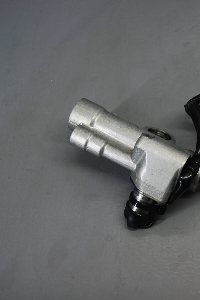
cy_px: 150
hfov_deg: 19.0
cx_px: 200
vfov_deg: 28.9
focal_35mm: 70
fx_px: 581
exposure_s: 1/60
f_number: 3.3
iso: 320
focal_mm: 31
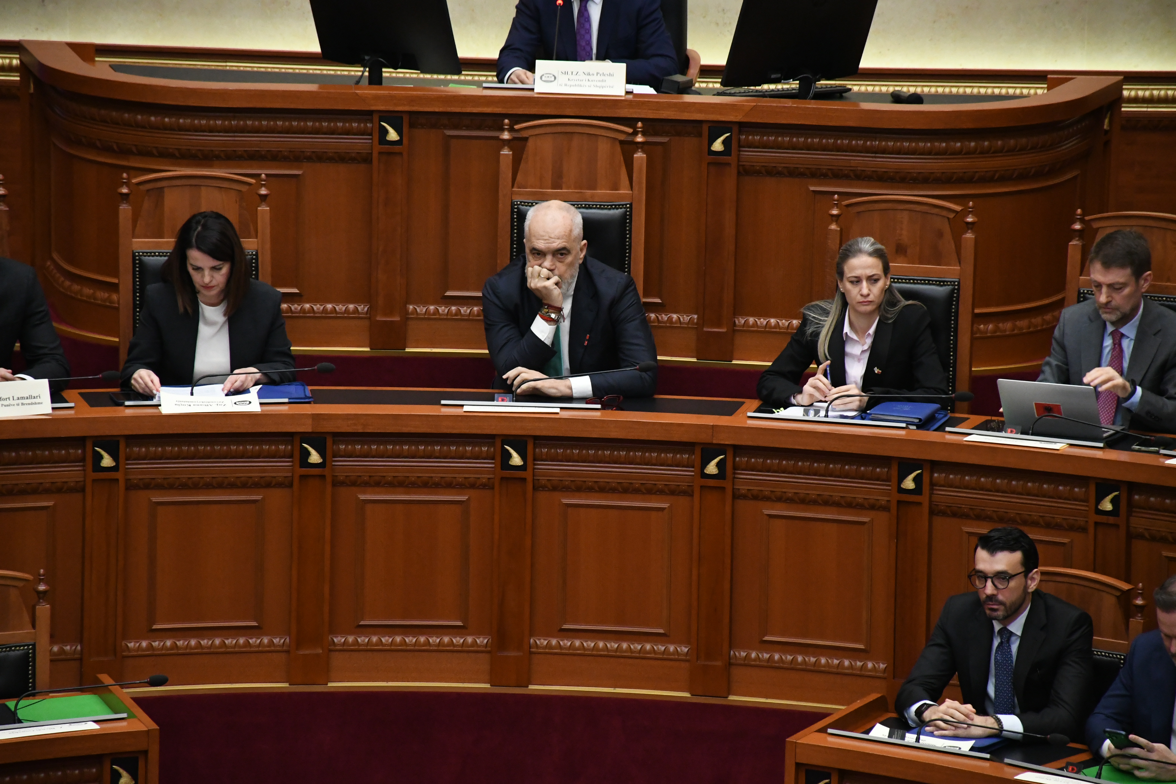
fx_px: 6859
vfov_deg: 6.5
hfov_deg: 9.8
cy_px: 392
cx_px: 588
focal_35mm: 210
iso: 5000
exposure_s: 1/160
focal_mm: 140
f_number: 5.6
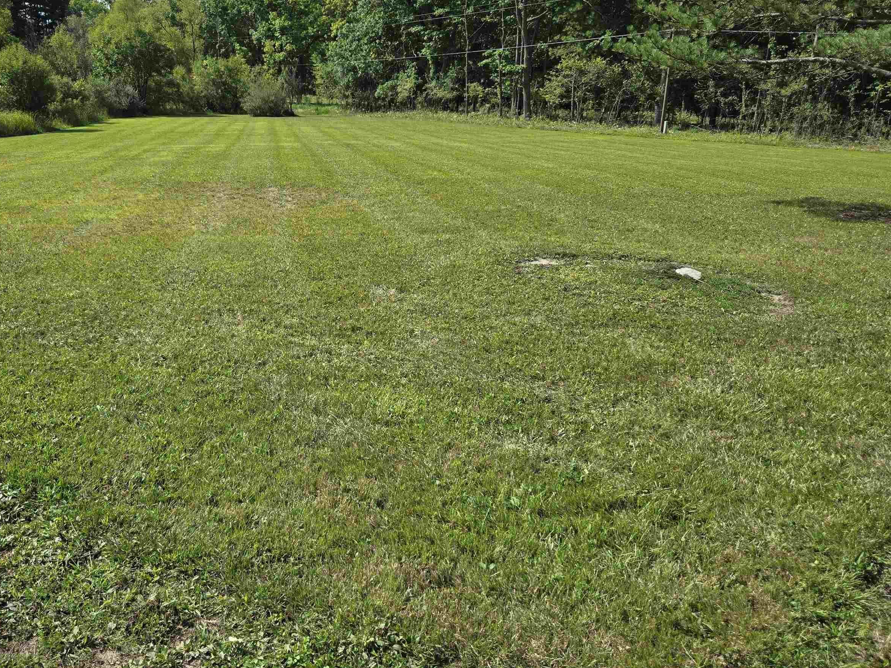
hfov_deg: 59.1
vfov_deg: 46.8
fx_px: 772
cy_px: 321
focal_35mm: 30
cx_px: 328
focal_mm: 5.4
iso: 64
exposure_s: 1/2921
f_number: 1.8
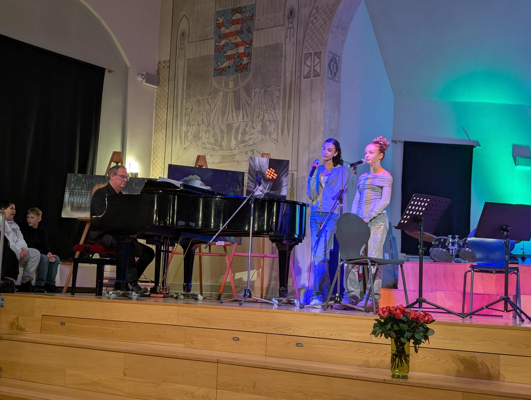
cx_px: 266
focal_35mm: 49
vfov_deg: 29.7
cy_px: 200
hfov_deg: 38.9
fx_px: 753
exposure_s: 1/200
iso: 221
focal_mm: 6.9
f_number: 1.68
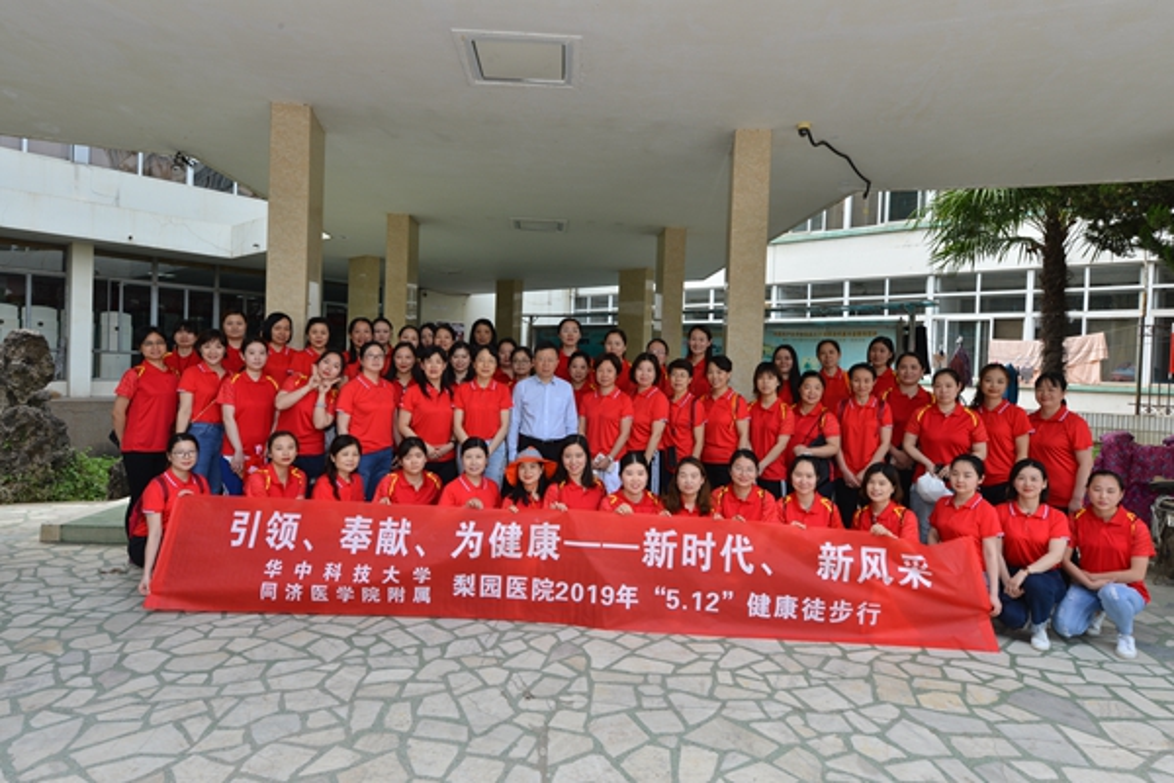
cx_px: 587
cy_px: 392
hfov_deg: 81.2
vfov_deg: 59.5
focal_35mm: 21
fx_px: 685
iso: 200
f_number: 11
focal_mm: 21
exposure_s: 1/60
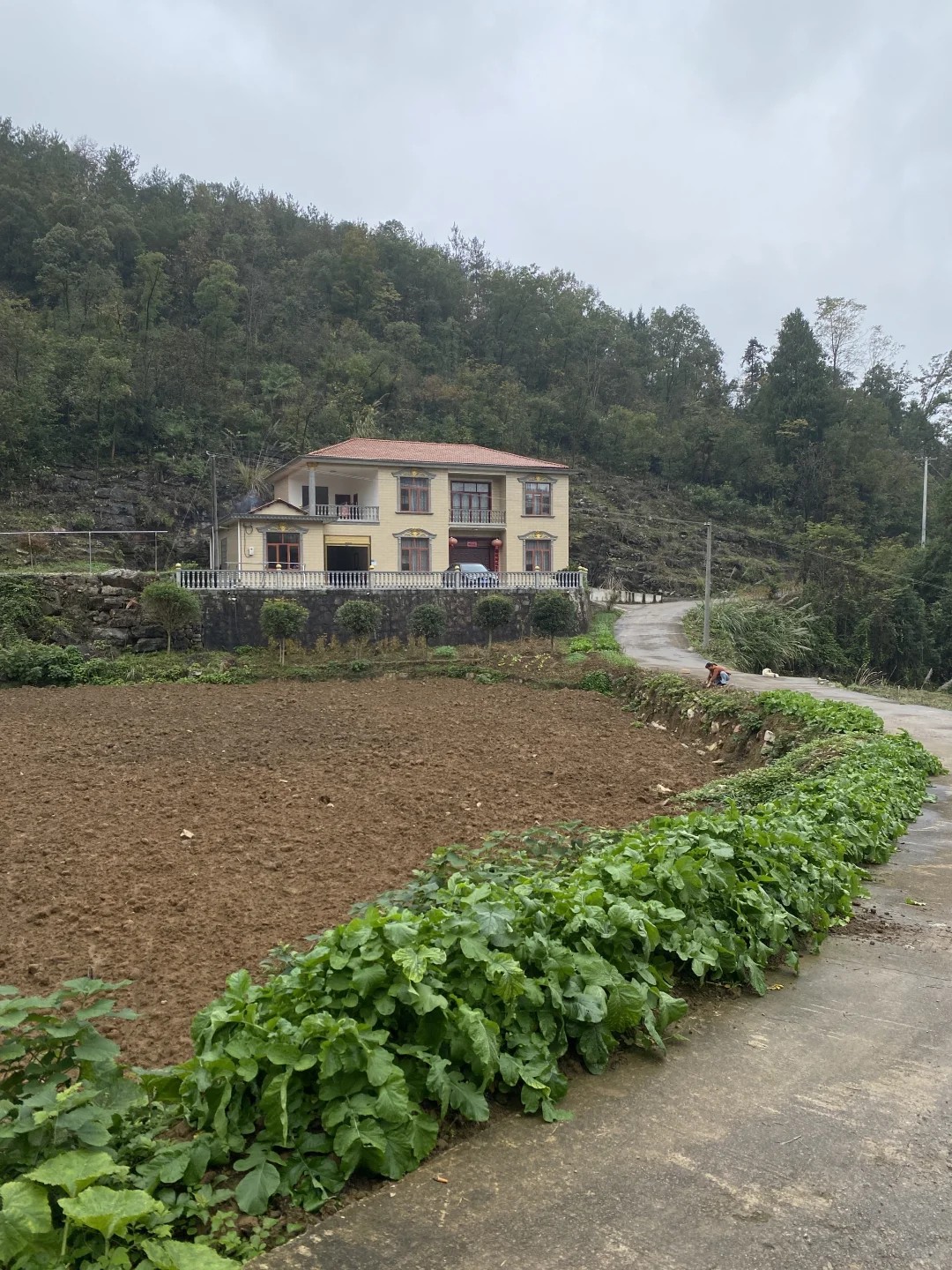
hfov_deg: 53.1
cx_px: 476
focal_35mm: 26
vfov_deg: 67.3
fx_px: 953
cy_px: 635
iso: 32
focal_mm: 4.25
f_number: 1.8
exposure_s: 1/1653
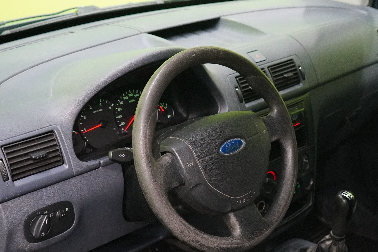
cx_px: 224
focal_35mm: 58
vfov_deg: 23.4
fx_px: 609
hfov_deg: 34.4
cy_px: 115
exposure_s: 1/50
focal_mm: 28
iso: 6400
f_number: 3.5
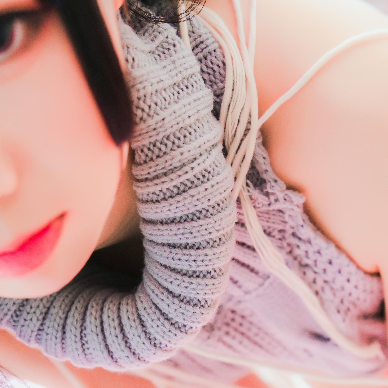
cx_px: 236
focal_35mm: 90
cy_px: 193
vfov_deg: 19.3
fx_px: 1141
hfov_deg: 19.3
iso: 1000
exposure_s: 1/125
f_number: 5.6
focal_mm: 70
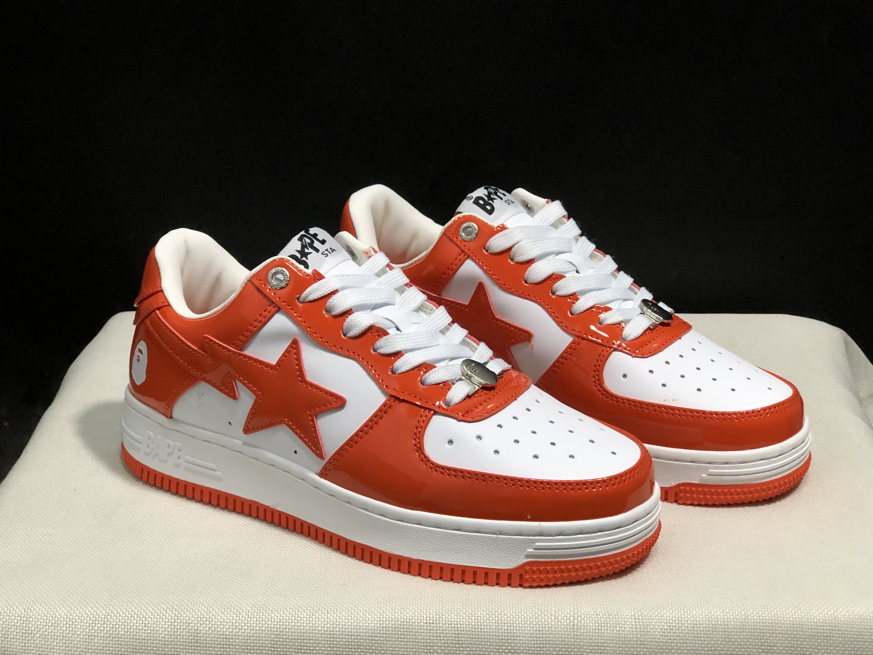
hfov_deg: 33.8
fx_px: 1438
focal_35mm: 57
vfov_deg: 25.7
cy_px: 328
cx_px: 436
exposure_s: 1/30
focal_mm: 6.6
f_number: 2.8
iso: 80
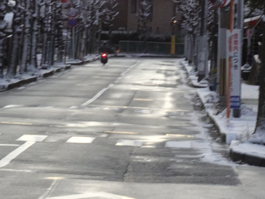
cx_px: 126
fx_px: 2702
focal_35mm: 353
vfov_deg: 4.2
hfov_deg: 5.6
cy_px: 40
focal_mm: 32.19
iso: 800
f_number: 6.3
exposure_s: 1/30
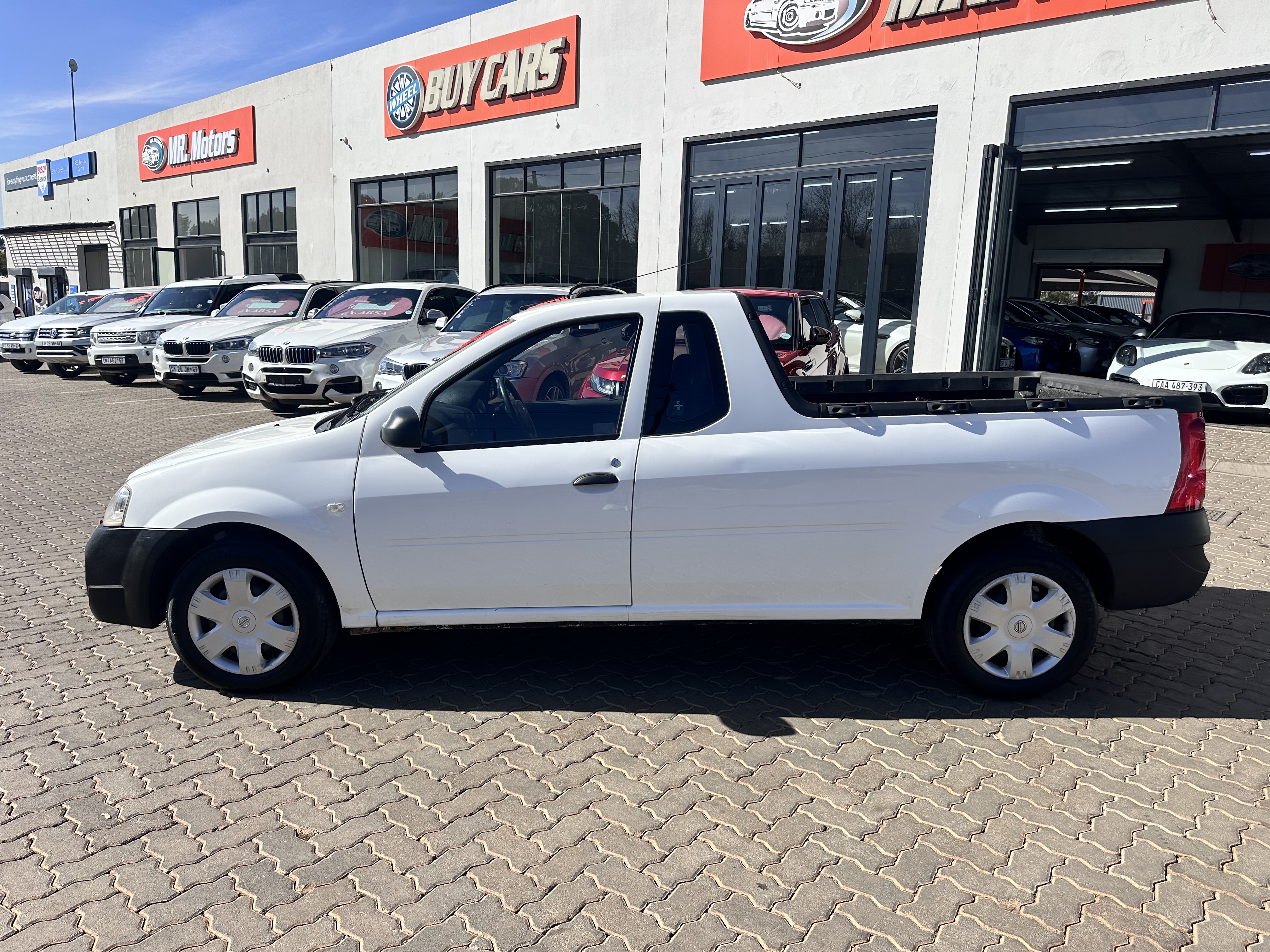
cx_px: 635
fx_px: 881
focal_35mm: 24
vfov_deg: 56.8
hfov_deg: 71.6
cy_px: 476
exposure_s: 1/4184
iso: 80
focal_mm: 6.86
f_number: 1.78
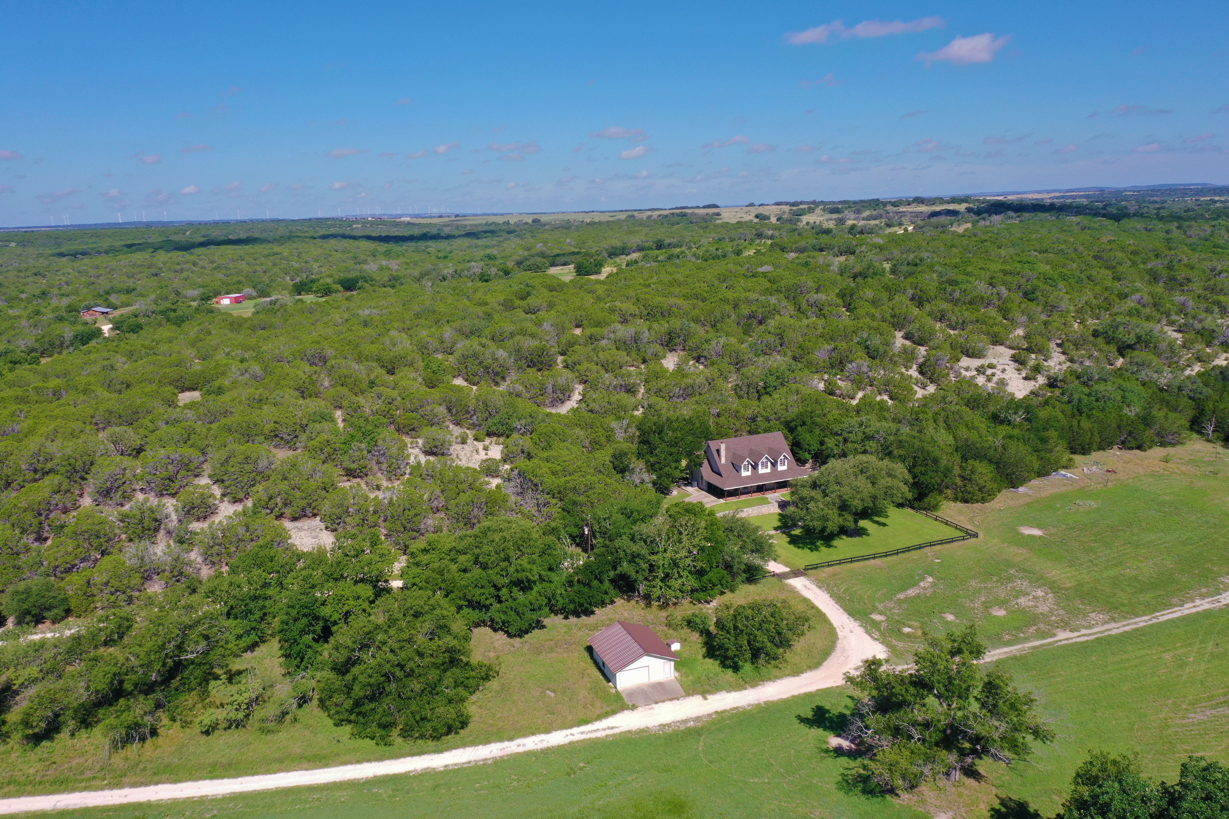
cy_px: 410
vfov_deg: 46.4
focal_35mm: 28
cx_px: 614
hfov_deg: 65.5
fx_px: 956
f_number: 5.6
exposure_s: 1/400
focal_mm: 10.26
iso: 100
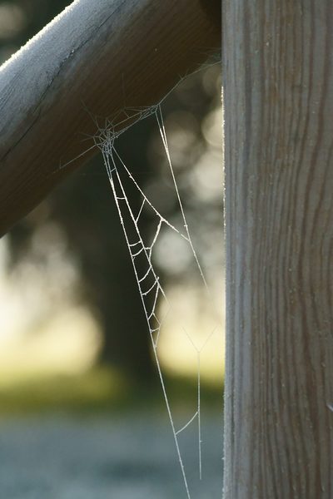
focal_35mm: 160
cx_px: 166
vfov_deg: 12.8
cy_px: 250
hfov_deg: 8.6
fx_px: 2220
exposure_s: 1/1250
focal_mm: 160
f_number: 8
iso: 1600
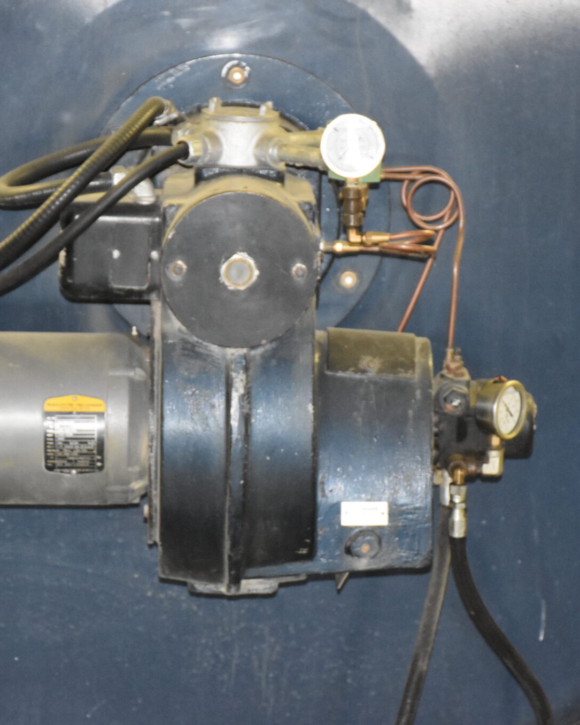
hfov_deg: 8.6
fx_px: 3877
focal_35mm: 181
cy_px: 364
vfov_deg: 10.7
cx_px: 221
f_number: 5.3
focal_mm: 85
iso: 4500
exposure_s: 1/60
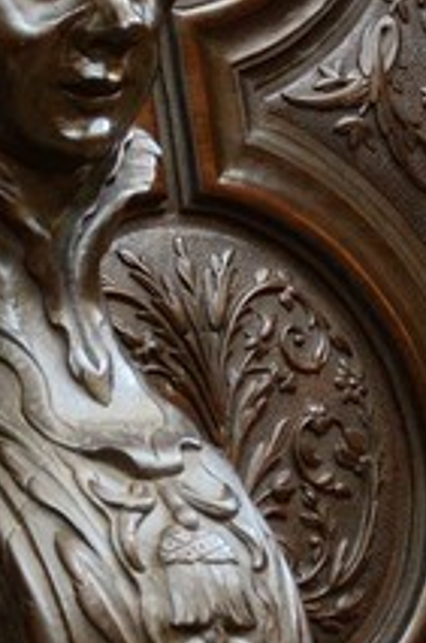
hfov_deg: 4.5
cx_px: -1172
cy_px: -1017
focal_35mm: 286
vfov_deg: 6.8
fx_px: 5101
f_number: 14
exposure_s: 1.3
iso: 1600
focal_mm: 38
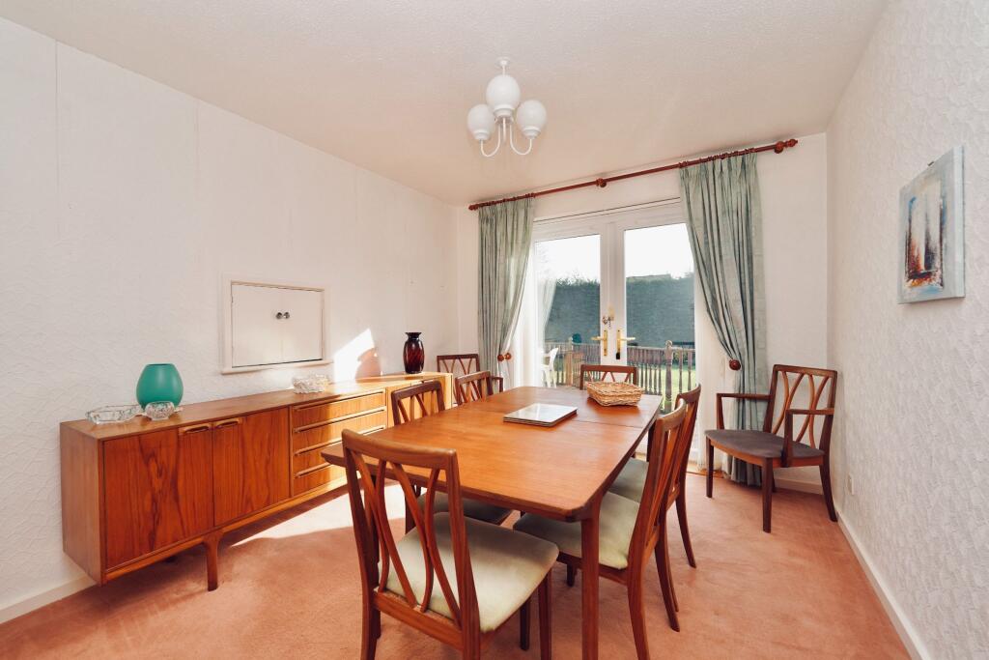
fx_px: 385
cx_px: 494
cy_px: 330
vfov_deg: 81.2
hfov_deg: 104.2
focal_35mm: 14
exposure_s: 1/160
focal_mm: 14
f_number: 5
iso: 160
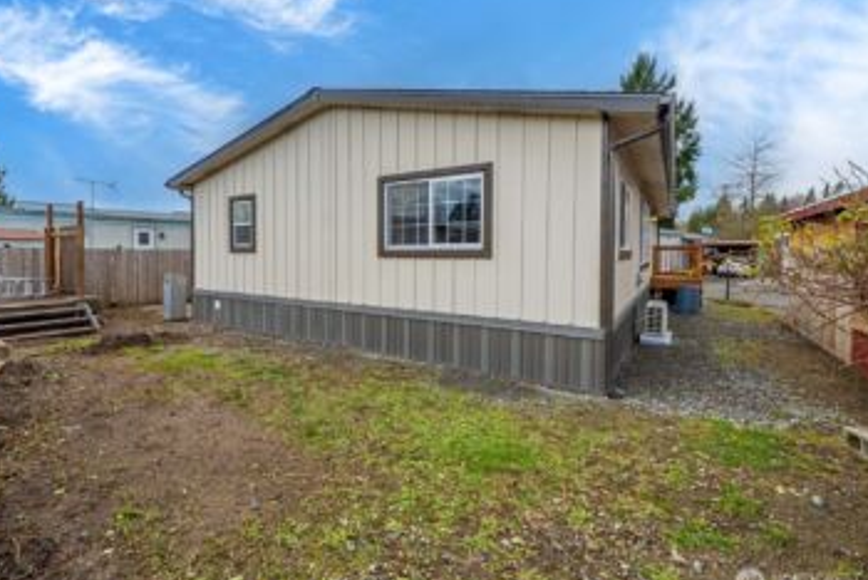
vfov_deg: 73.8
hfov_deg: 96.2
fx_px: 386
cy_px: 274
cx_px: 382
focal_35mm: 16
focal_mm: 14
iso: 100
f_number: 7.1
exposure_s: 1/30
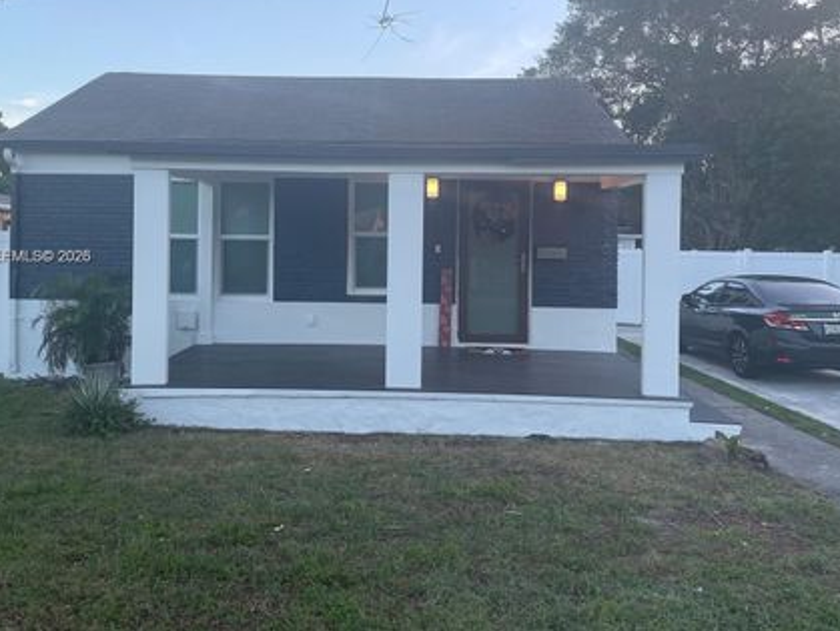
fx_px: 753
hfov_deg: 58.3
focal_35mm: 31
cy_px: 257
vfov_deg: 45.3
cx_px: 397
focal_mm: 4.2
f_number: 1.6
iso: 32
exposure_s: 1/274
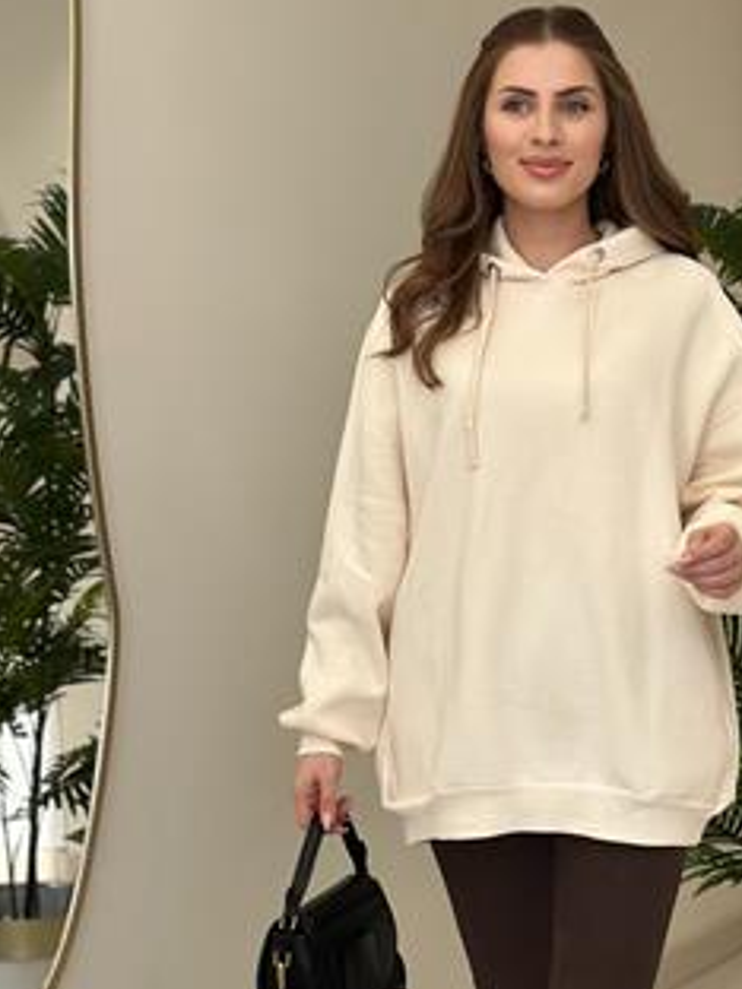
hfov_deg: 17.9
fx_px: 2344
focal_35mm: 82
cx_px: 574
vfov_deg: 23.6
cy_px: 718
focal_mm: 6.86
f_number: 1.78
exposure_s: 1/489
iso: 80
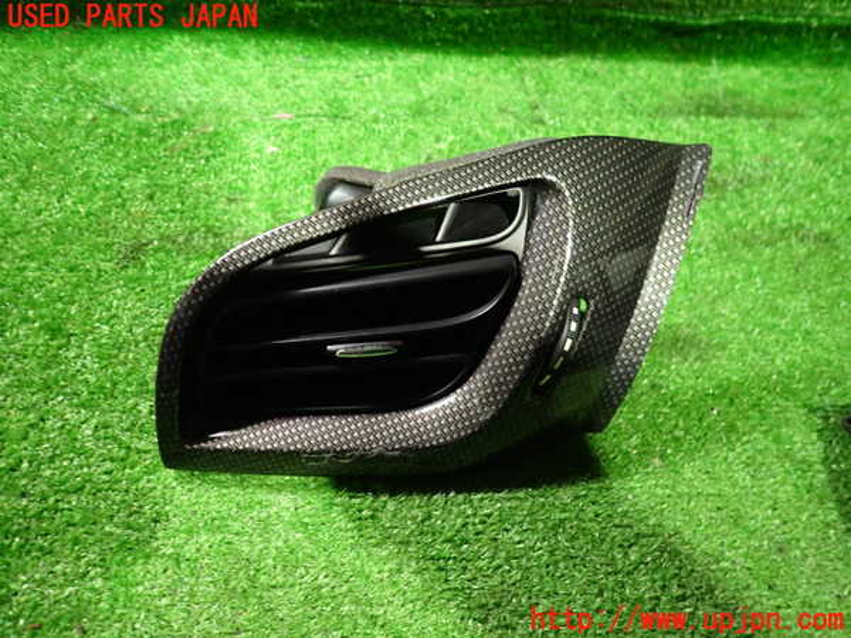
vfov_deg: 54.9
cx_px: 426
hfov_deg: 69.4
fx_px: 615
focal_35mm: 25
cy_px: 319
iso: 800
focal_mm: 4.5
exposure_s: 1/30
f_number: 2
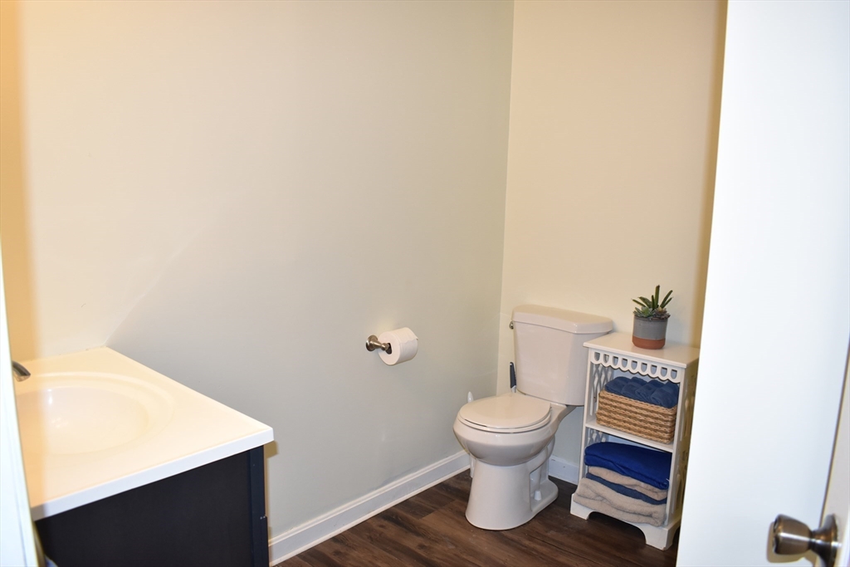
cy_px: 284
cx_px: 425
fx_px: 638
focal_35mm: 27
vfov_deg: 47.9
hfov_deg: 67.4
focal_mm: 18
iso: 720
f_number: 4.5
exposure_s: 1/60
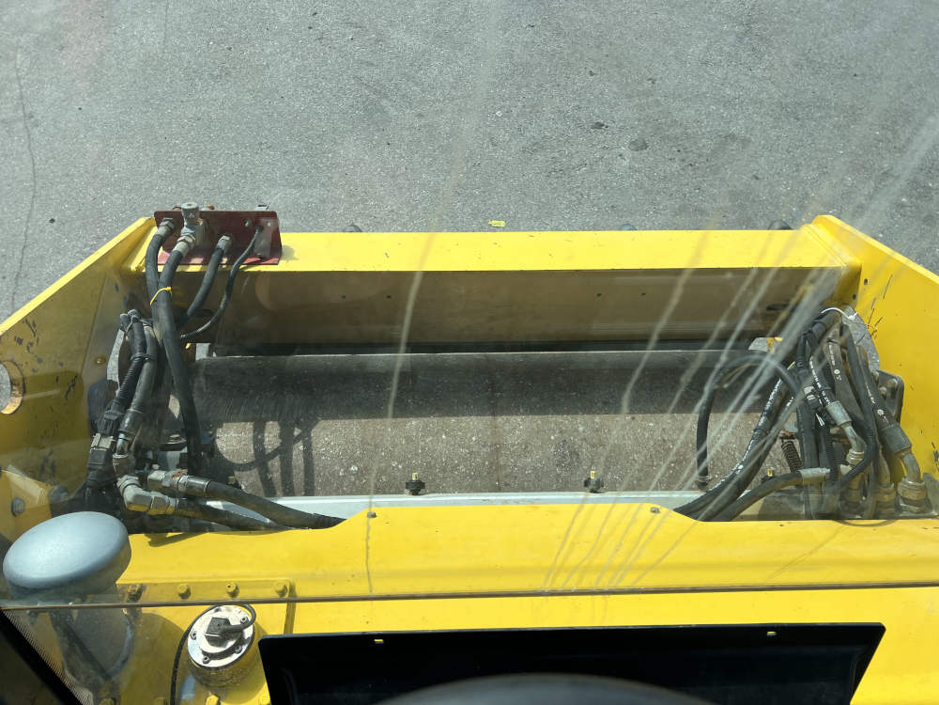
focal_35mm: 26
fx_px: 705
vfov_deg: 53.1
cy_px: 352
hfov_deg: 67.3
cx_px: 470
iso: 50
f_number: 1.5
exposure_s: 1/1934
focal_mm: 5.7
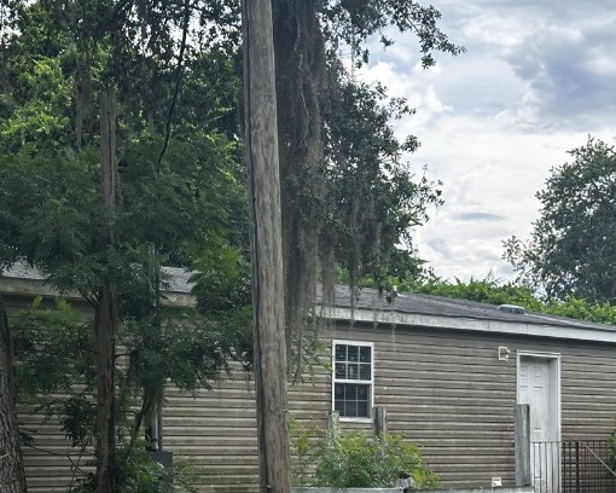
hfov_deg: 20.3
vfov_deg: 16.2
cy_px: 399
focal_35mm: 94
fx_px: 1714
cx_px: 239
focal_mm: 6.86
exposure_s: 1/1323
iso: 64
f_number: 1.78
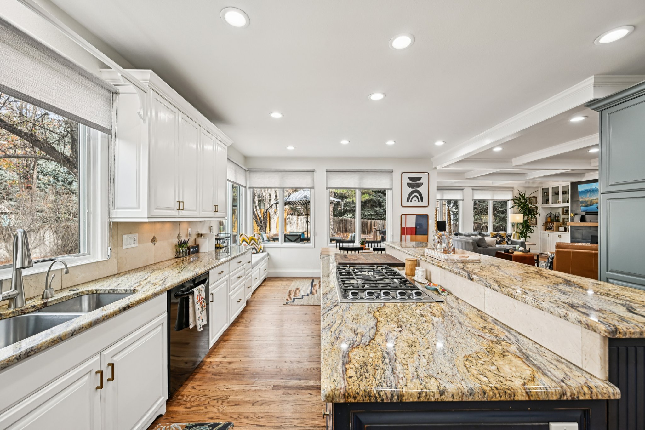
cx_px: 322
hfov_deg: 104.3
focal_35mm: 14
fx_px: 251
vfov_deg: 81.2
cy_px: 215
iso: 125
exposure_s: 1/15
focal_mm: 14
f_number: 8
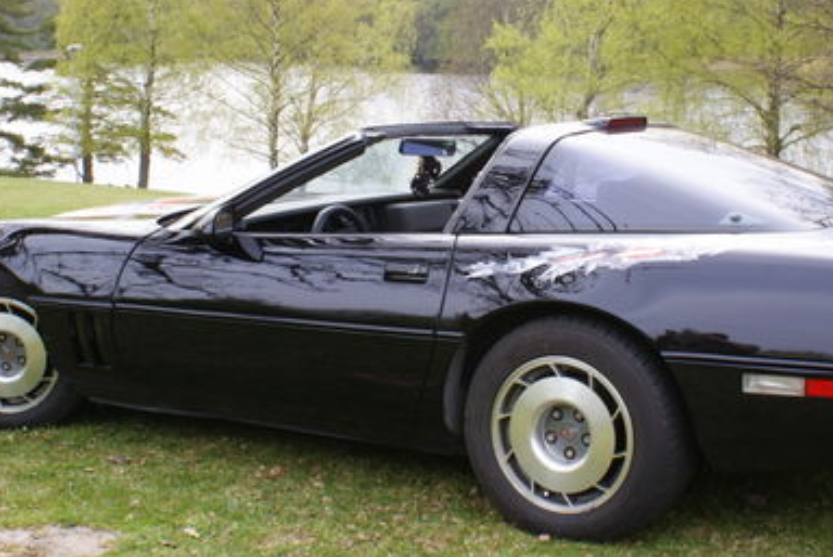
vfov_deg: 22.7
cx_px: 458
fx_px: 1390
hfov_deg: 33.3
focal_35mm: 60
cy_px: 243
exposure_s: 1/8
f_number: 22
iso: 100
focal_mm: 24
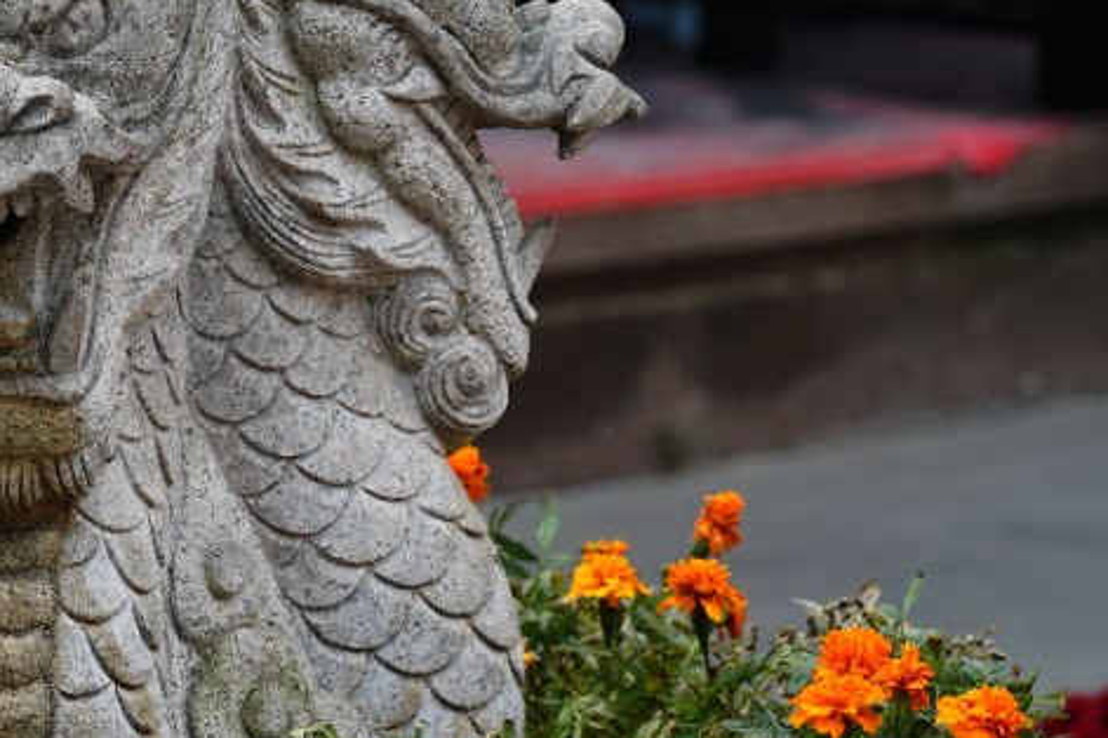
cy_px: 509
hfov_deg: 9.8
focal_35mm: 208
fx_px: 6401
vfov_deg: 6.6
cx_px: -87
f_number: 4.5
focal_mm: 70
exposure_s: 1/160
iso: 160
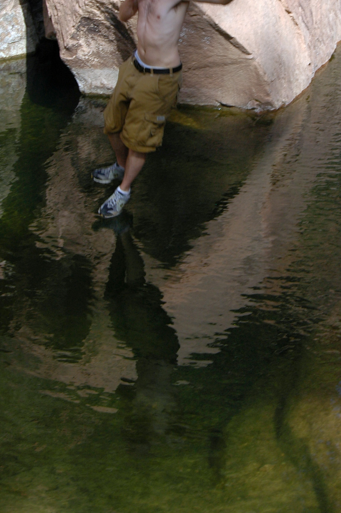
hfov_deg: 13.0
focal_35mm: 105
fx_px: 1494
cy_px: 75
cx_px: 233
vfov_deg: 19.2
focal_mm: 38
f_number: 9
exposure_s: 1/320
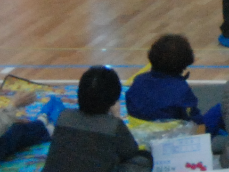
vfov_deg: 2.6
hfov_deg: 3.3
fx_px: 3806
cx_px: 845
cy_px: -222
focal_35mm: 575
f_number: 5.6
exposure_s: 1/60
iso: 1250
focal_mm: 50
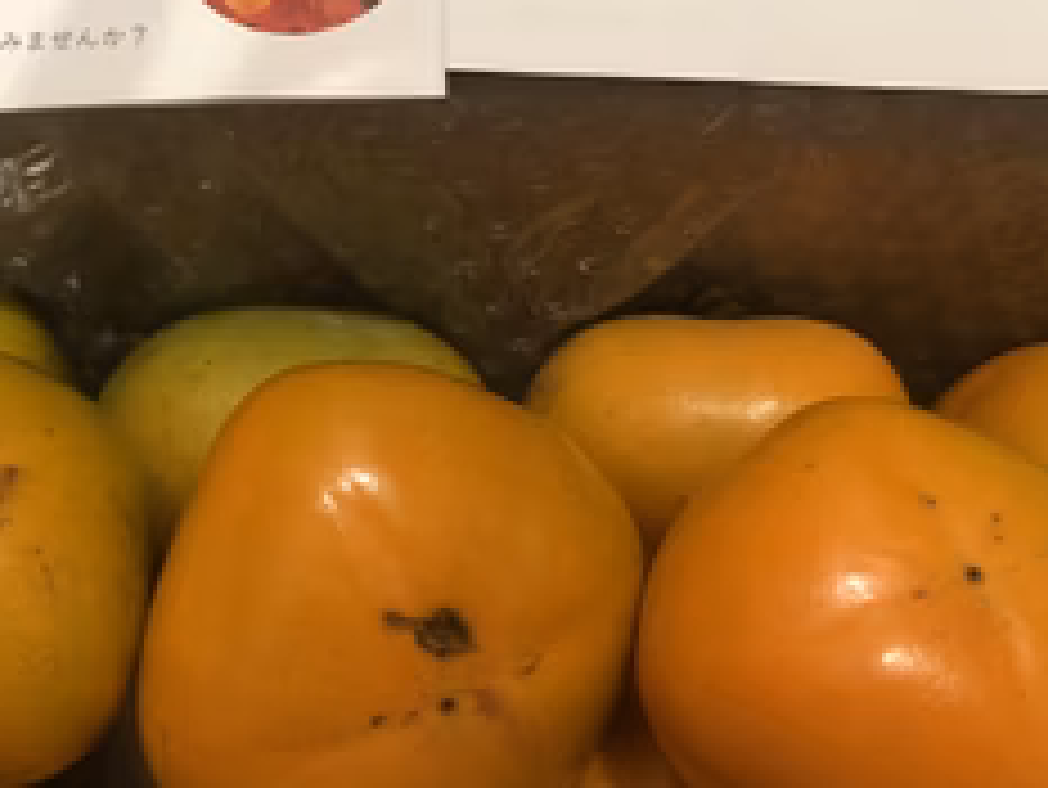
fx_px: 1454
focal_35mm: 48
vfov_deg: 30.3
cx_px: 450
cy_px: 419
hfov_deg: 39.6
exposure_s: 1/10
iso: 100
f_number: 1.8
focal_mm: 3.99
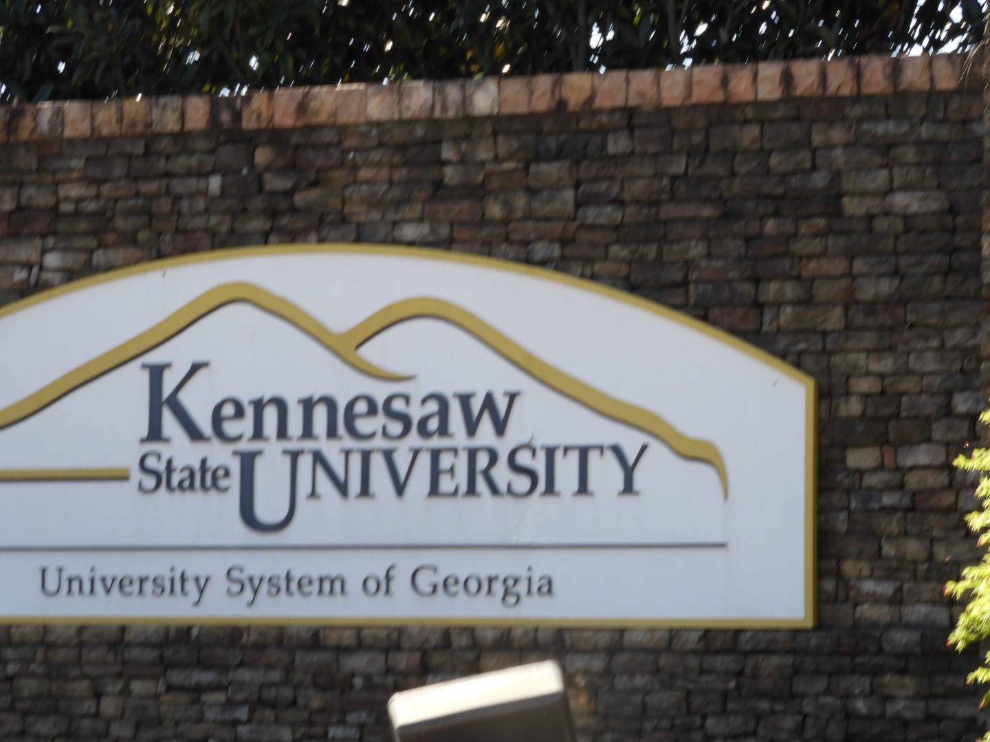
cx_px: 495
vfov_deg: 8.7
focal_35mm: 170
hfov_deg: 11.6
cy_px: 371
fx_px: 4862
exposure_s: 1/200
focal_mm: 30.5
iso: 100
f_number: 5.2
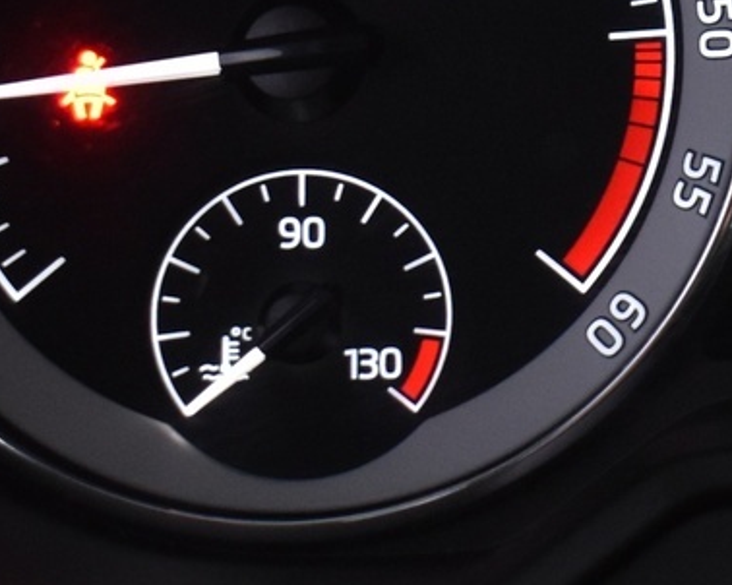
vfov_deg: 8.5
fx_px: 3919
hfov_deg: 10.3
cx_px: 1129
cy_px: -58
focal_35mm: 181
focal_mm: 30
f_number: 5
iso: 1250
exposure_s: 1/15
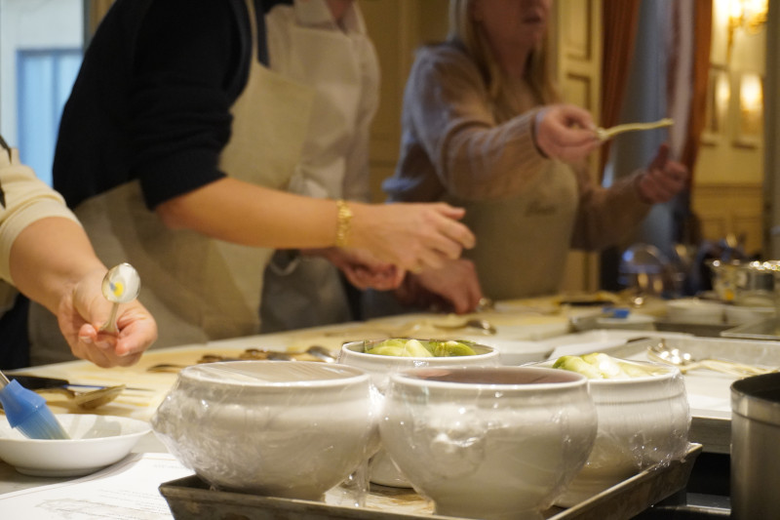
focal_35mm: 66
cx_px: 390
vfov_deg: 20.6
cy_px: 260
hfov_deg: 30.5
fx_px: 1430
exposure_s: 1/160
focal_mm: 44
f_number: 5.6
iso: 3200
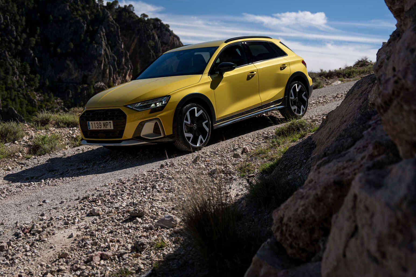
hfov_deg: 40.2
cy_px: 126
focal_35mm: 49
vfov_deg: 27.5
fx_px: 566
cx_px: 178
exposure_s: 1/800
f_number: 2.8
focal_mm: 42
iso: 100
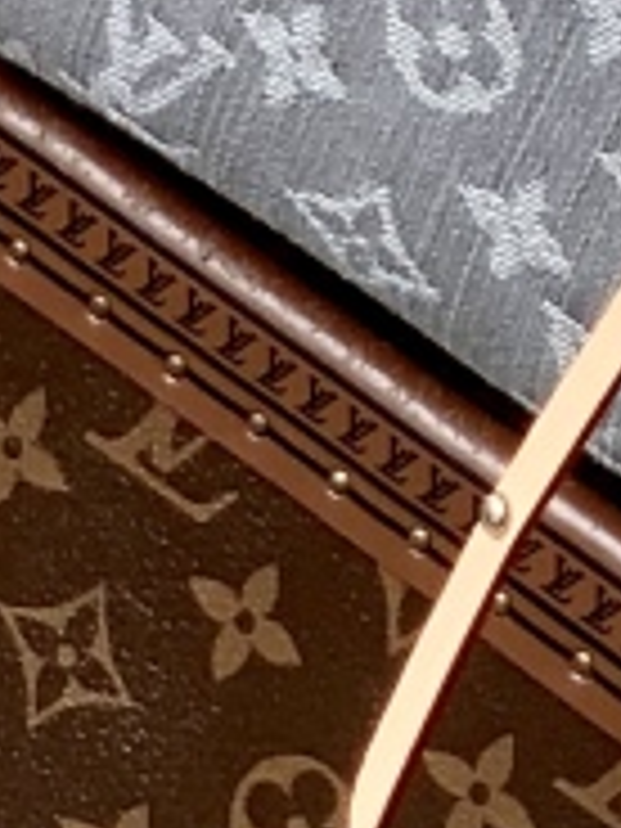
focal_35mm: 408
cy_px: -1048
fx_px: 9759
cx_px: 2043
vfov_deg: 4.8
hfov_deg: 3.5
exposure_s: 1/122
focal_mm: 6
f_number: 2.4
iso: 16
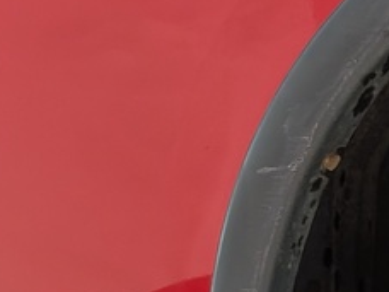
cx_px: 848
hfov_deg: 14.2
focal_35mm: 108
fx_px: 1214
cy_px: 507
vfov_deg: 12.6
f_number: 1.7
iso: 48
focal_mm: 4.53
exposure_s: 1/33.3
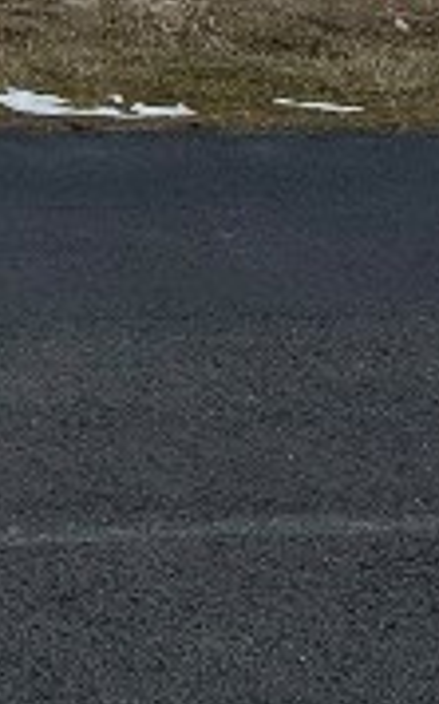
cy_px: -111
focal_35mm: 64
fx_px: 1227
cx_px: -388
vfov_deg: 28.4
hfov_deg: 16.4
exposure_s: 1/1160
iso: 50
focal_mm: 2.22
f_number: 2.2
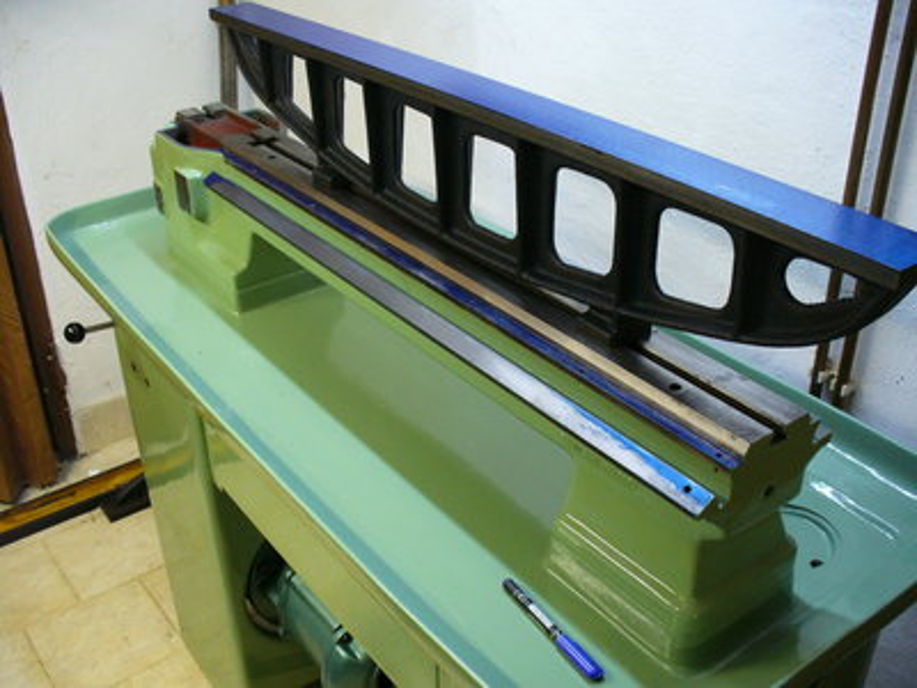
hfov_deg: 50.1
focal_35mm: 37
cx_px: 458
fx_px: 980
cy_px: 344
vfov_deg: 38.7
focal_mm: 6.1
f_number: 2.8
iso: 200
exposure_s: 1/20
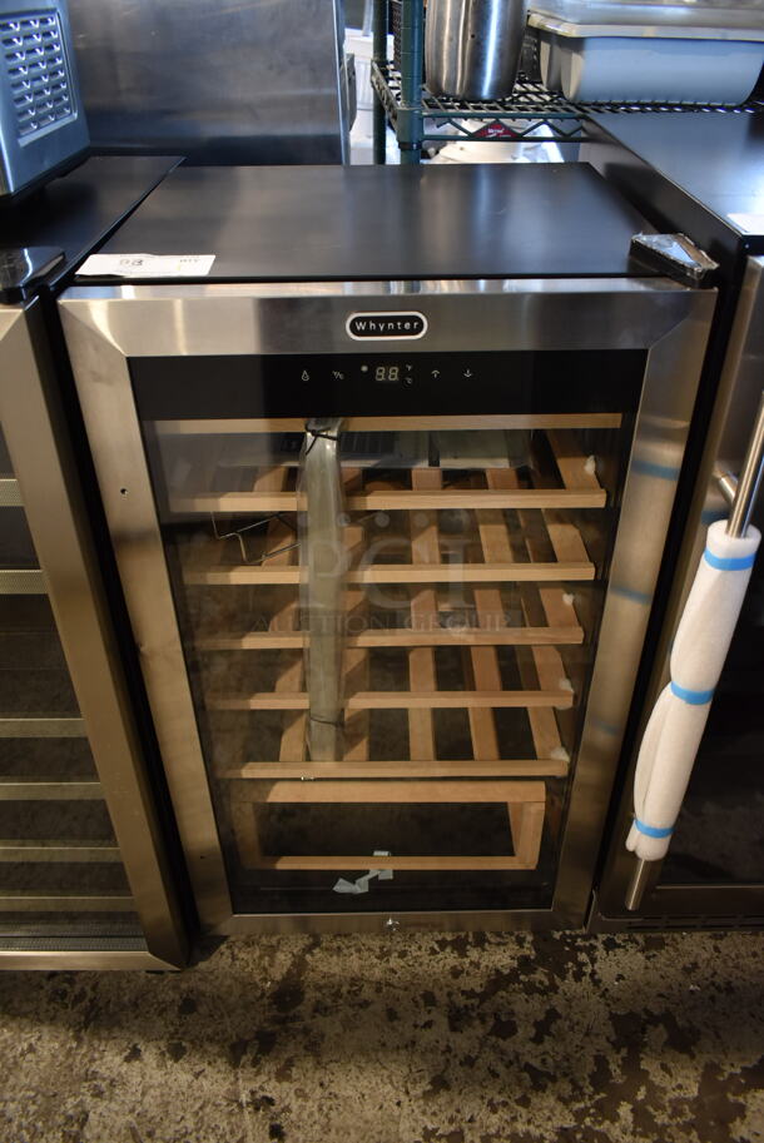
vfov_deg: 67.3
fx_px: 858
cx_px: 382
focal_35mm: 27
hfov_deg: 48.0
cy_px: 572
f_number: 3.5
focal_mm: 18
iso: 900
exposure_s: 1/30
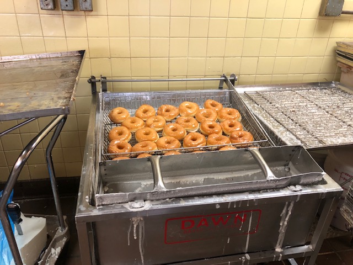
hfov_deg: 63.4
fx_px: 286
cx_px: 176
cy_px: 132
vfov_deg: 49.7
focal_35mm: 28
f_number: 1.8
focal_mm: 3.99
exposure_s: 1/20
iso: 40
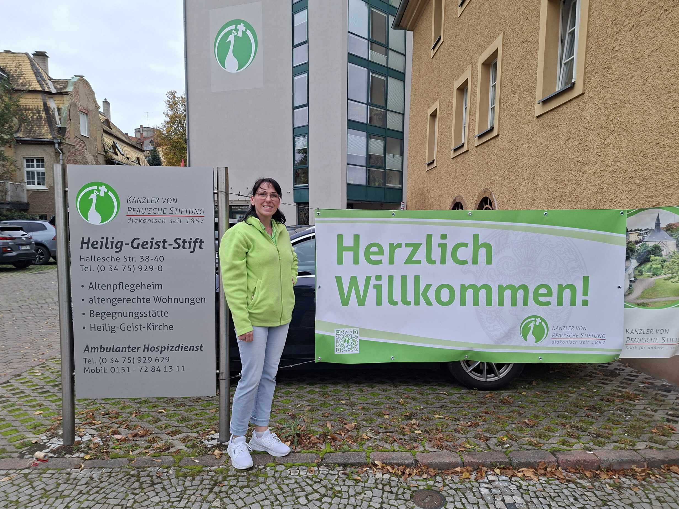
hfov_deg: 71.6
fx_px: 471
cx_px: 345
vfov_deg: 56.8
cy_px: 261
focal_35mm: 24
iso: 50
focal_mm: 5.54
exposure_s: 1/305
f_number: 1.8
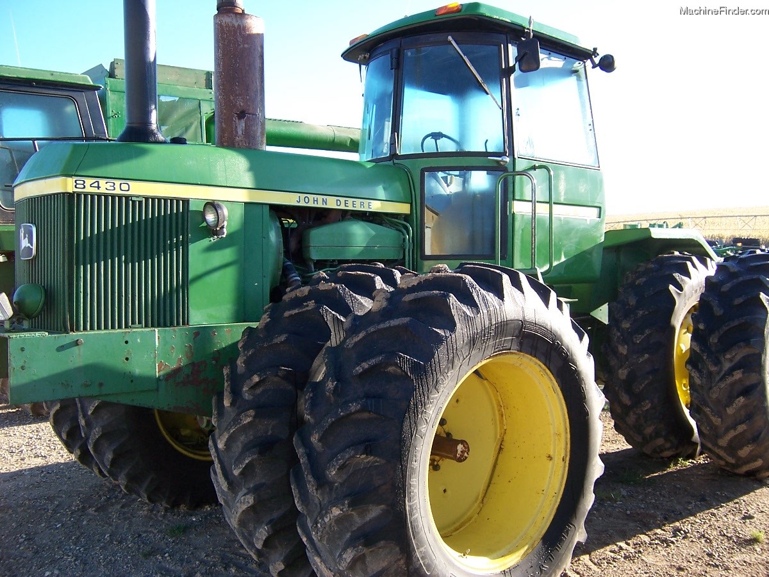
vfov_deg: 42.9
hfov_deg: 55.4
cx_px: 384
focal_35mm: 33
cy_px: 288
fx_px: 733
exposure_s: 1/180
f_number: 3.4
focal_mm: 5.5
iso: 80
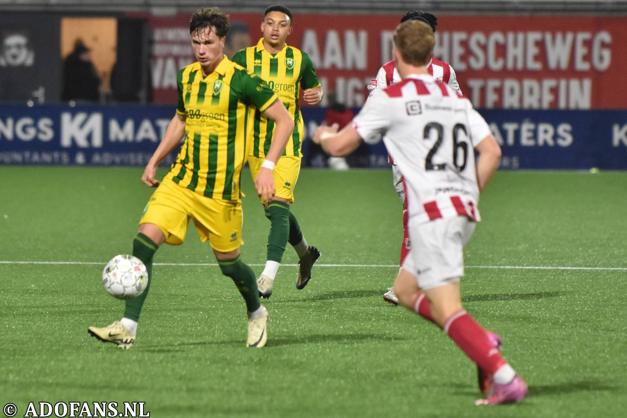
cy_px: 209
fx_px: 5225
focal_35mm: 300
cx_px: 314
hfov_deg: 6.9
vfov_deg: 4.6
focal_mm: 200
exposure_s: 1/640
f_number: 2.8
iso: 2000
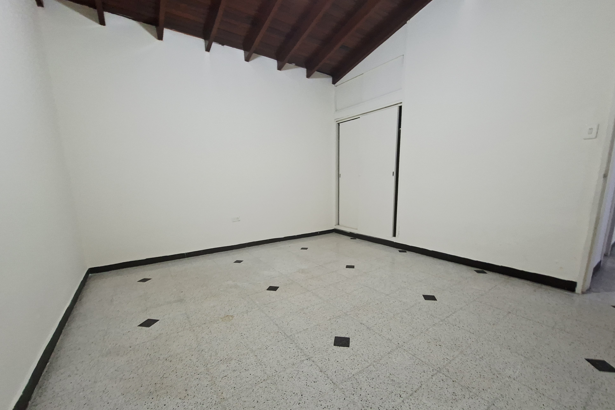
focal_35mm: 14
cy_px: 226
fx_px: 239
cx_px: 315
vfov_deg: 81.0
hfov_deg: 104.2
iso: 125
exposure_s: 1/24
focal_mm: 1.74
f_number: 2.2
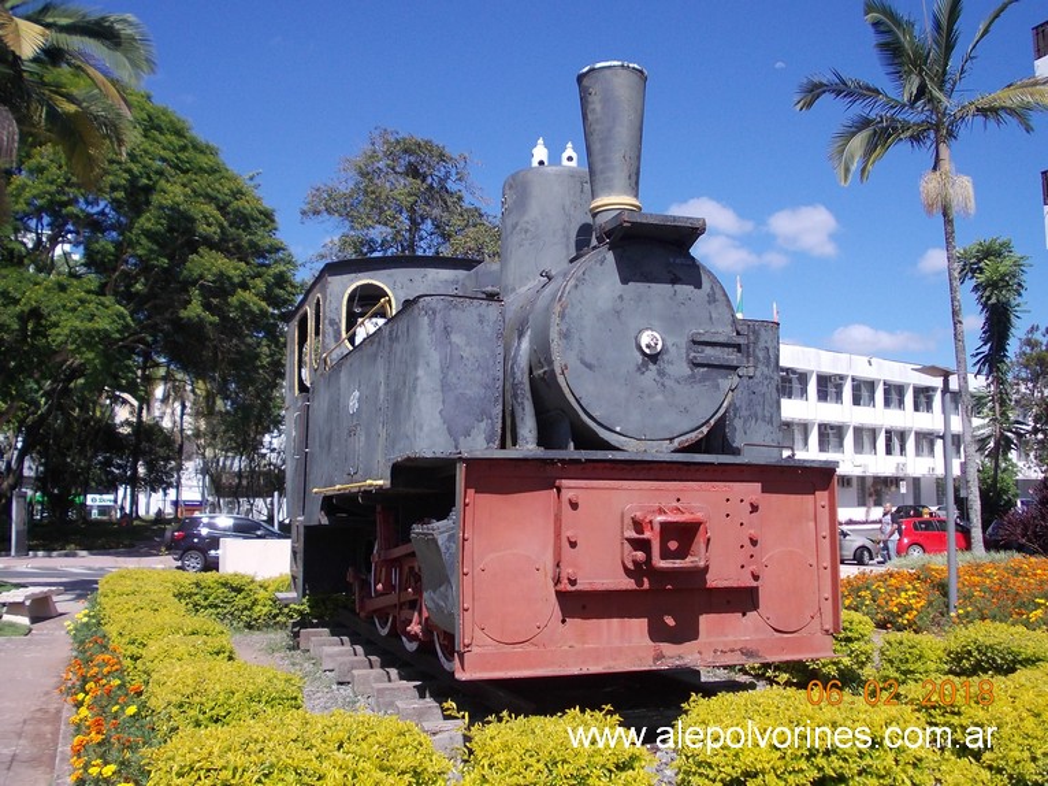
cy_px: 393
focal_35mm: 38
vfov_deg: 37.7
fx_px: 1150
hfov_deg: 49.0
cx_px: 524
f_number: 6.2
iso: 80
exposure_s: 1/250
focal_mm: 5.3
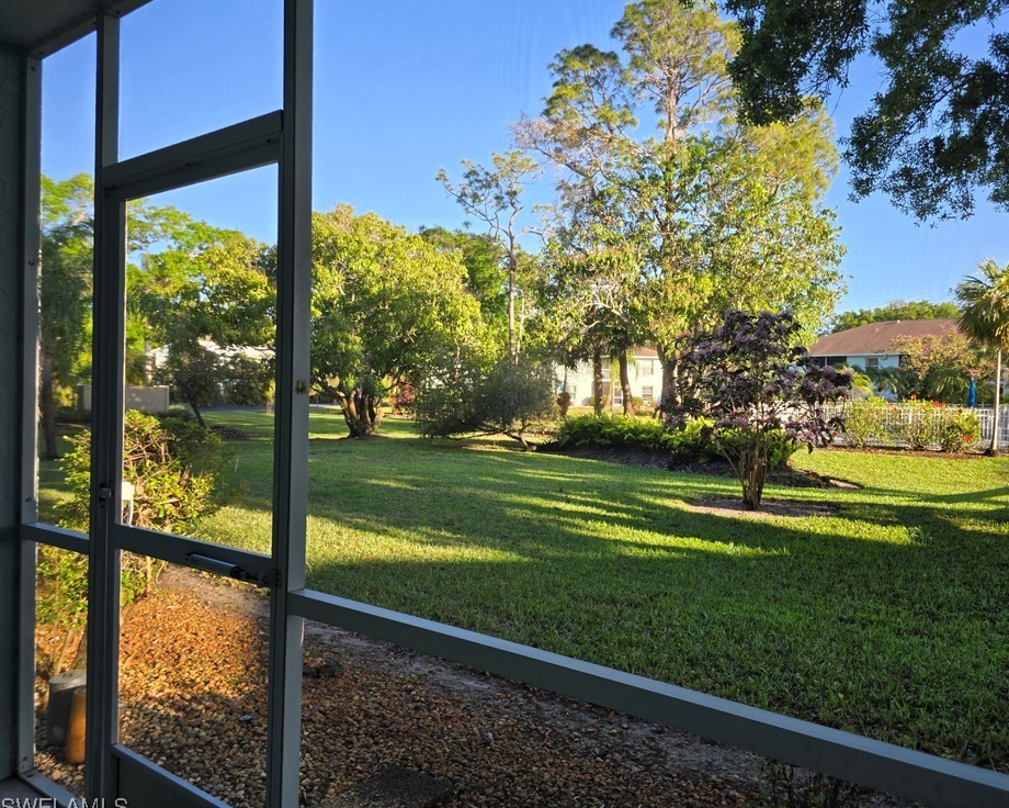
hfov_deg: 67.9
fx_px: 747
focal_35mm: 25
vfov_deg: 56.8
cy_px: 411
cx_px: 556
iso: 20
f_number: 1.7
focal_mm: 6.3
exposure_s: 1/180
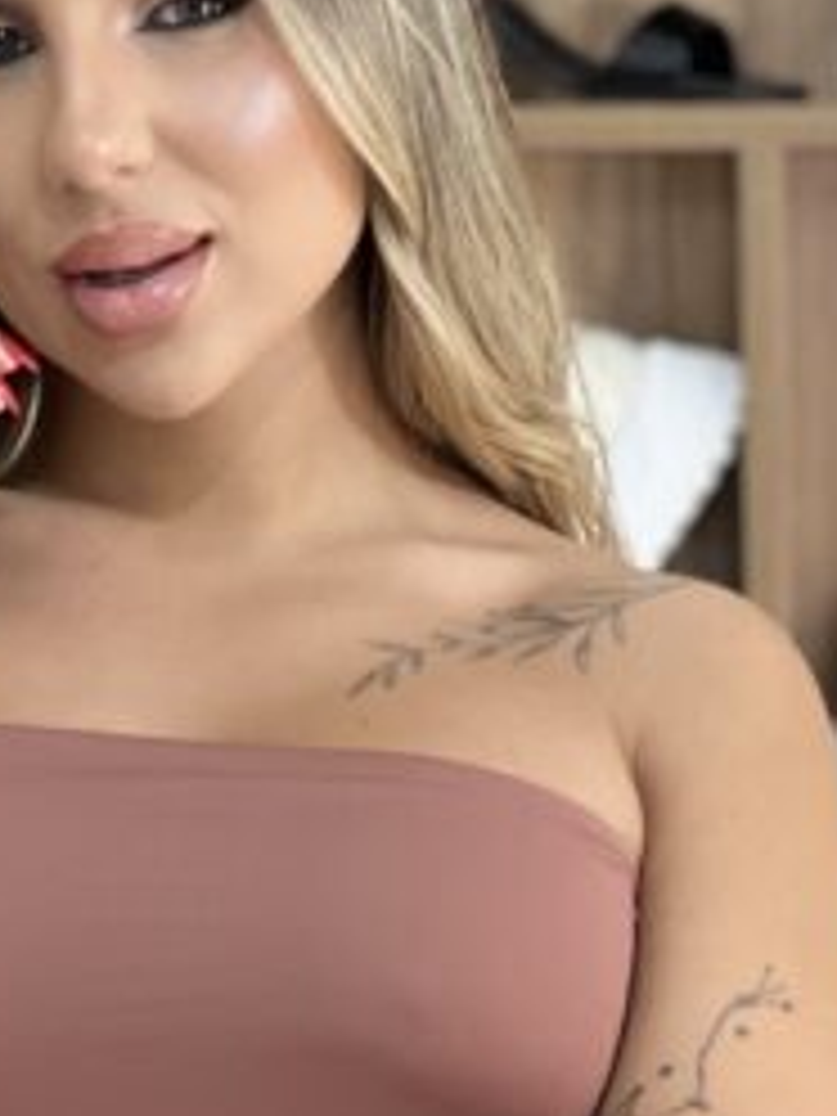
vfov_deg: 6.8
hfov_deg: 5.1
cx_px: 216
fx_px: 9349
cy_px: 1190
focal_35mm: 290
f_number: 2.8
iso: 200
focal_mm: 9
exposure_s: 1/120
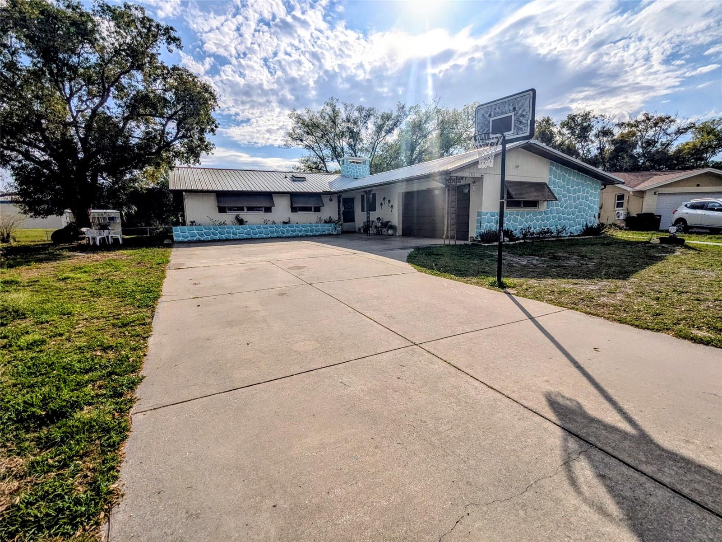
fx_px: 334
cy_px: 271
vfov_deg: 78.1
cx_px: 361
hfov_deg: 94.5
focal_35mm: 16
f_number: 2.2
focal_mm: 2.35
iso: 52
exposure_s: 1/9804
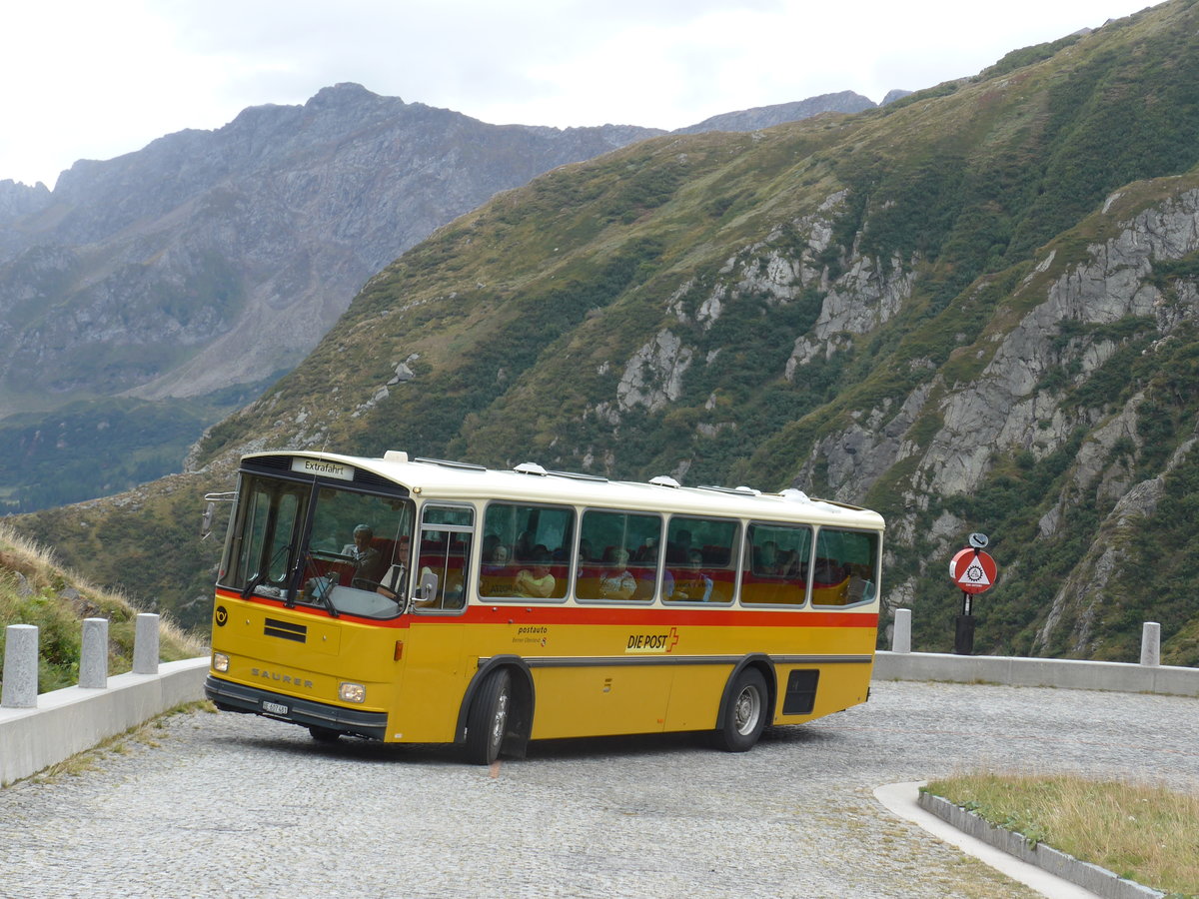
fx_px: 2771
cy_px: 450
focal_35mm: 80
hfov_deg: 24.4
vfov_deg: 18.4
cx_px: 600
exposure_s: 1/200
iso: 80
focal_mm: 16
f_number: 4.4
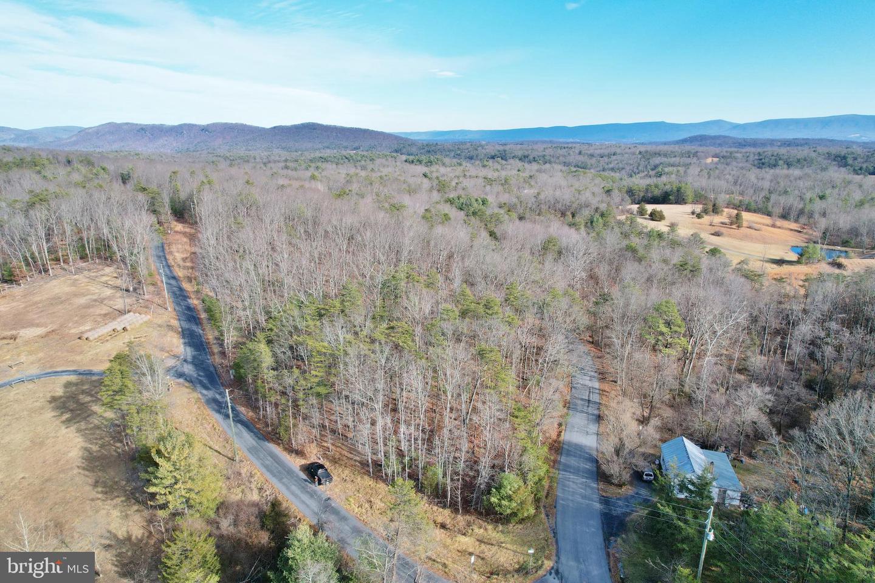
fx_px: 535
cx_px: 438
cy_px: 292
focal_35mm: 22
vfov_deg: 57.2
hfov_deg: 78.6
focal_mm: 8.38
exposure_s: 1/1500
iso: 200
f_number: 2.8
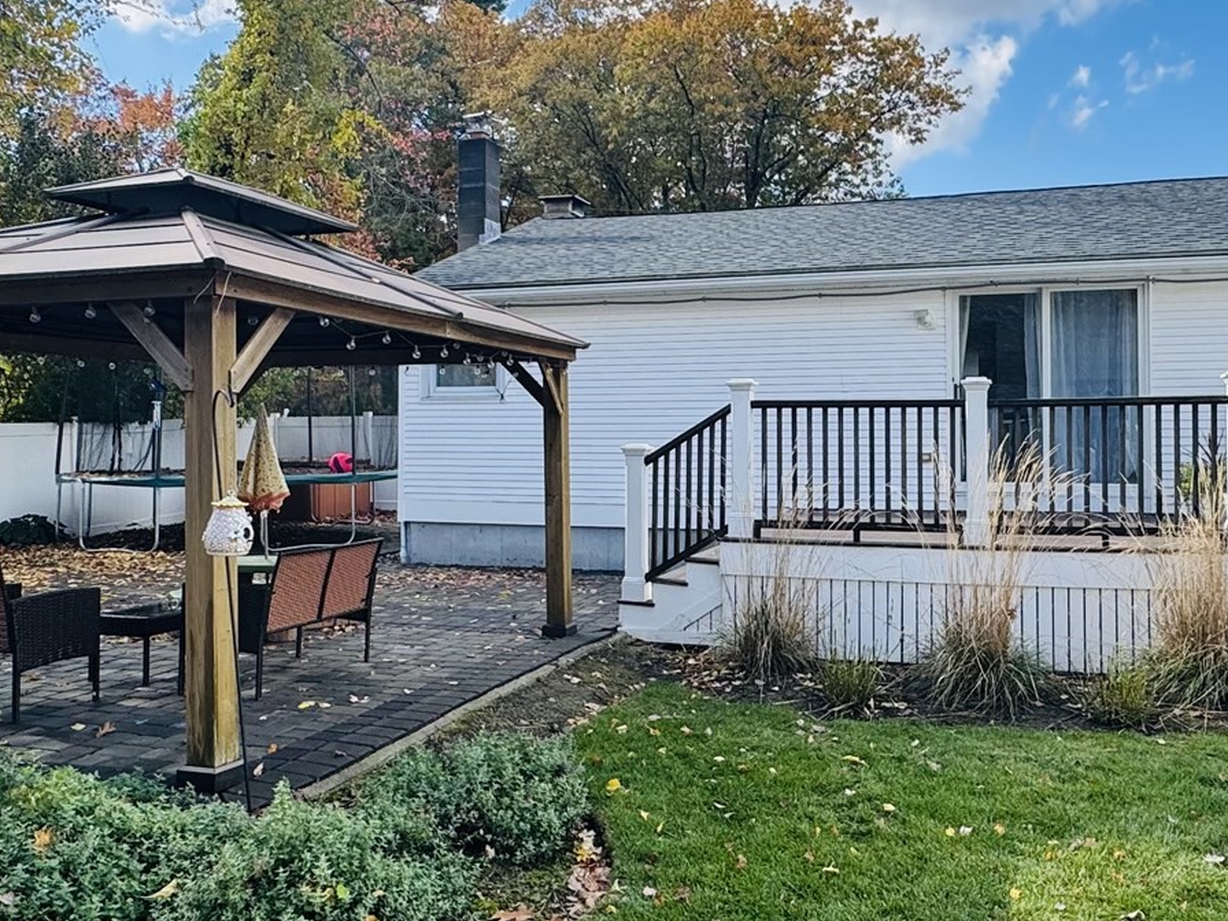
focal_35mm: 32
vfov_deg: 44.1
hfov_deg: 56.6
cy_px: 407
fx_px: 1135
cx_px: 693
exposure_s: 1/840
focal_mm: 2.22
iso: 50
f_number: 2.2
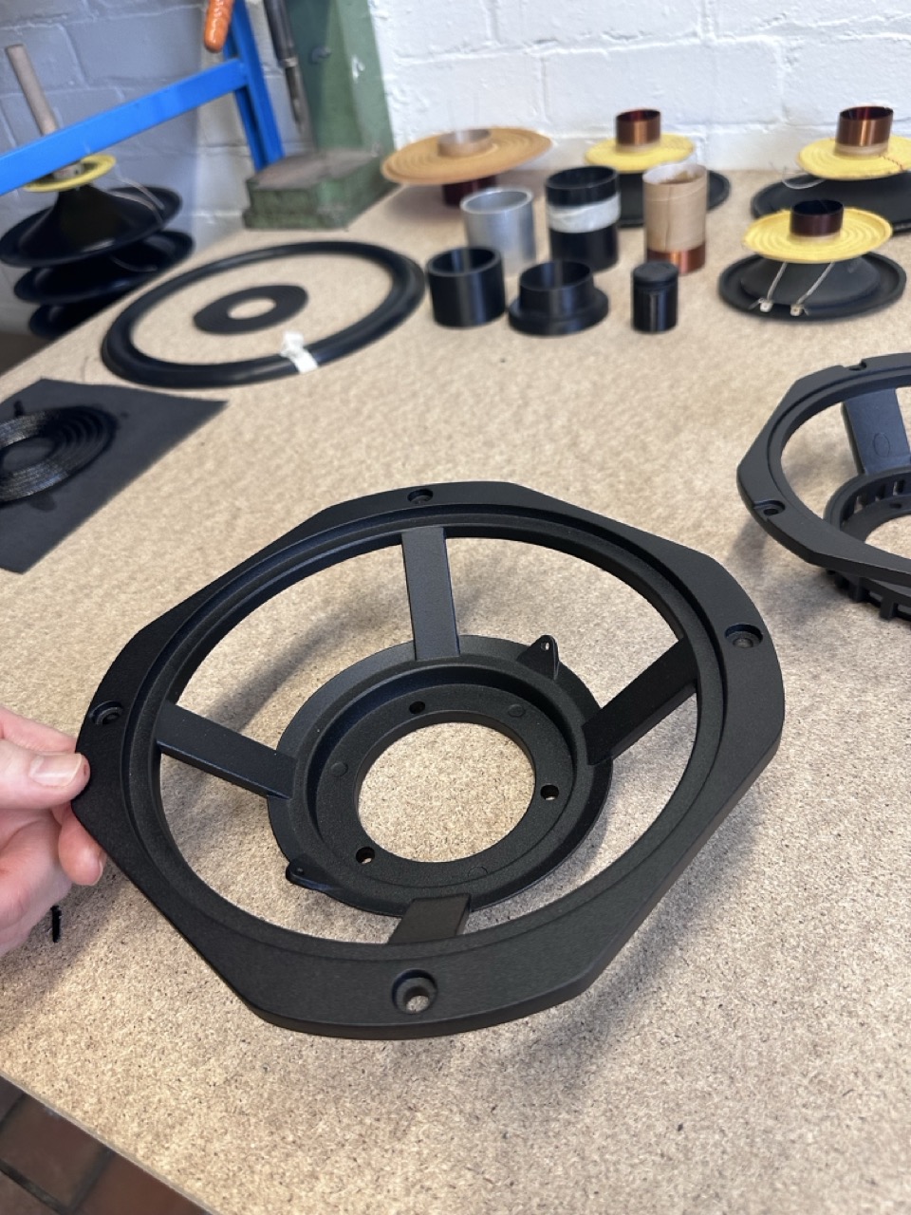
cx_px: 456
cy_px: 608
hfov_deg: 56.8
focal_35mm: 24
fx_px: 842
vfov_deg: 71.6
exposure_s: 1/100
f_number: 1.78
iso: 200
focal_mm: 6.86
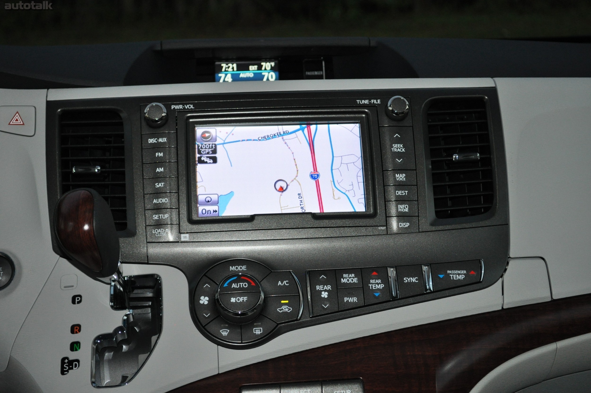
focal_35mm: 66
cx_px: 296
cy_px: 196
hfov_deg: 30.5
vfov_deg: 20.6
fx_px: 1082
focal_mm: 44
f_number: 5.3
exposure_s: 1/60
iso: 800
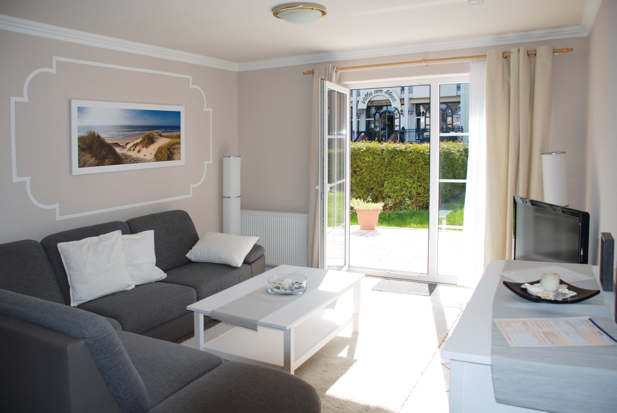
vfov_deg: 43.7
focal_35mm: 30
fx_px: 515
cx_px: 308
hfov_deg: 61.9
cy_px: 206
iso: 100
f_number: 4.5
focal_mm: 20
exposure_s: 1/200
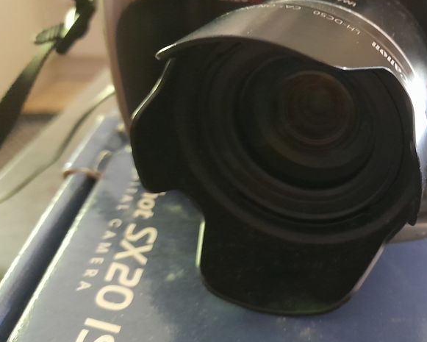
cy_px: 130
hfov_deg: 41.5
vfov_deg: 35.5
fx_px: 531
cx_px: 356
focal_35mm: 42
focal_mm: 4.6
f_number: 2
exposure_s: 1/10
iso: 800
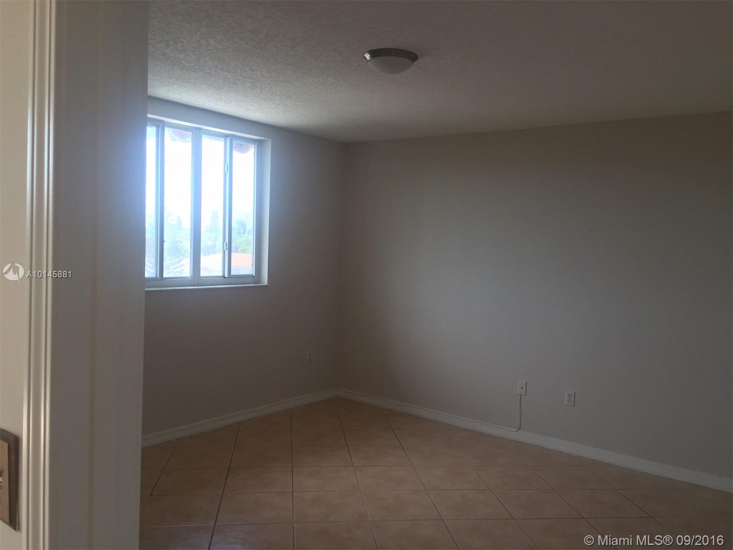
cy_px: 275
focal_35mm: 29
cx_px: 366
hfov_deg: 61.7
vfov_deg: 48.2
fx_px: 614
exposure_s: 1/120
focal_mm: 4.15
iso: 50
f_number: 2.2
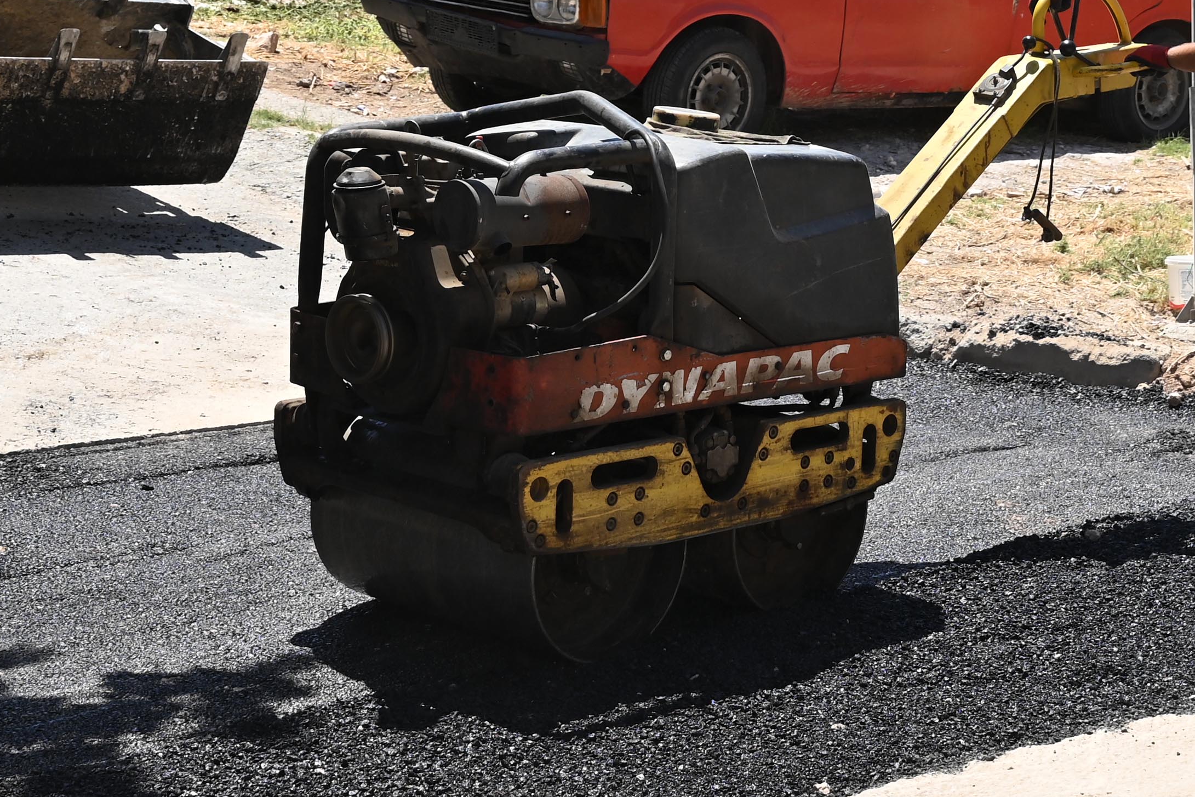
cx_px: 802
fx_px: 2755
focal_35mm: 83
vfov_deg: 16.4
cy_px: 240
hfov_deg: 24.3
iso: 100
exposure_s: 1/200
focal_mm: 31
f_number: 9
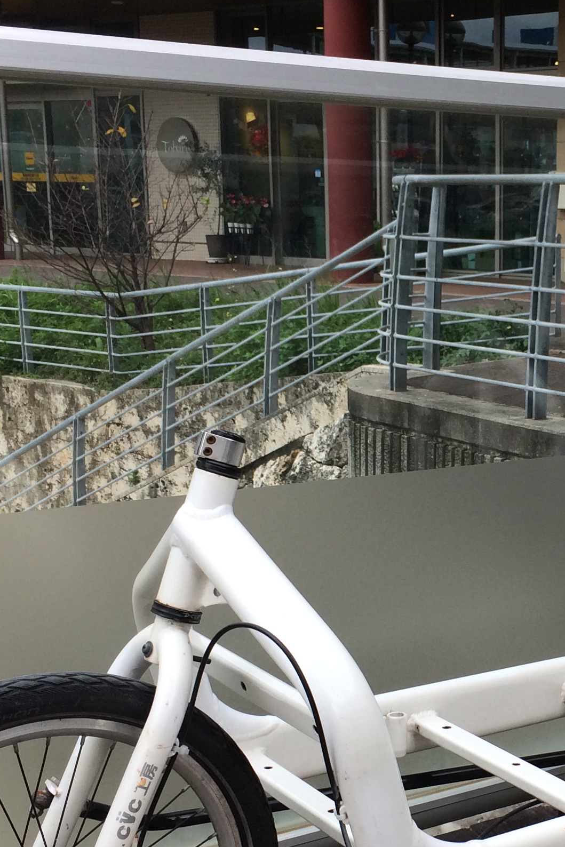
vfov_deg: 32.2
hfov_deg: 21.2
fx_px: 1459
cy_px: 554
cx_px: 551
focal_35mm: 62
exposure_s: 1/612
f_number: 2.2
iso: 32
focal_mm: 4.15
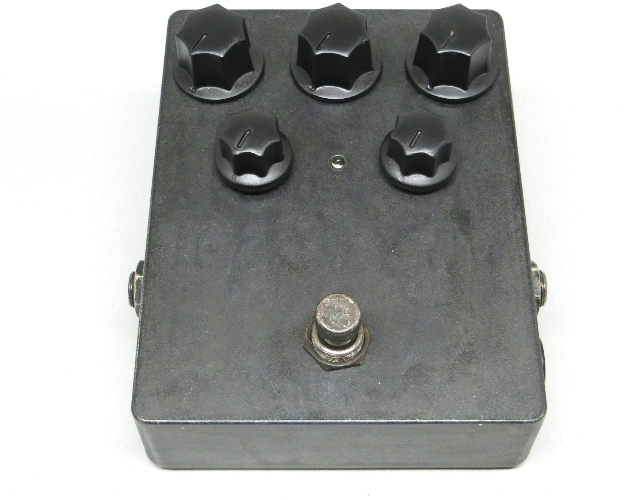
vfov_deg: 28.1
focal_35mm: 54
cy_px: 240
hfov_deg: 34.7
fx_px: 999
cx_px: 319
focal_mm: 8
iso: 400
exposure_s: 1/125
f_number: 4.4
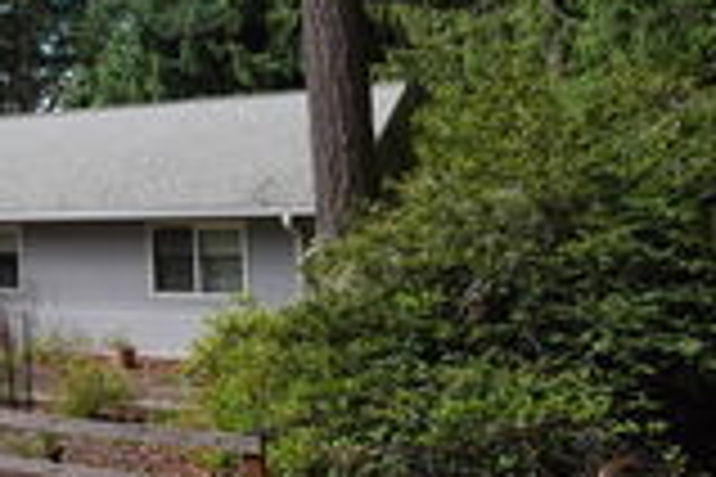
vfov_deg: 23.2
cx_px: -324
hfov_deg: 26.3
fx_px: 1153
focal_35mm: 58
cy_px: 133
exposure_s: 1/250
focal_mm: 6.9
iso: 125
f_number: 1.8
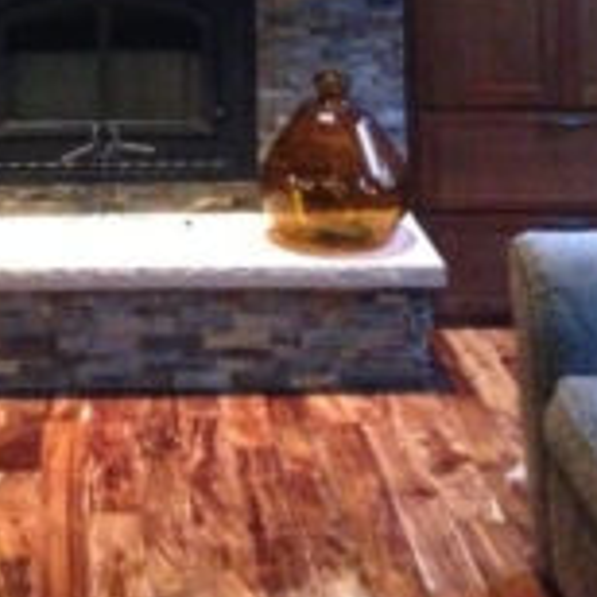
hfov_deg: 18.9
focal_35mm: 91
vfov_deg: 17.2
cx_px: 109
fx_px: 1776
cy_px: -302
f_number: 2.4
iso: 800
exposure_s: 1/16
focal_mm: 4.12
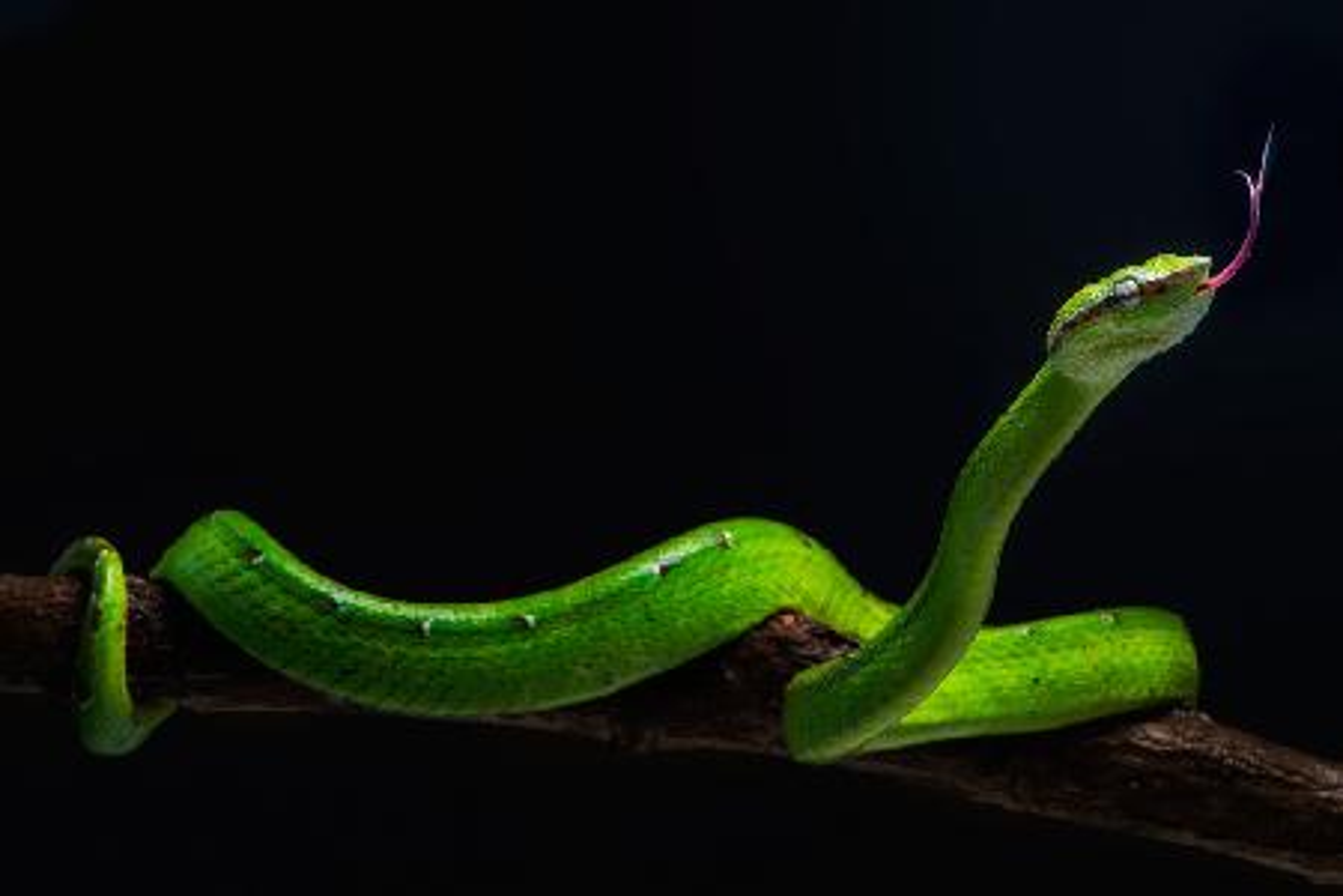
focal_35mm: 105
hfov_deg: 19.5
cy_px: 448
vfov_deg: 13.0
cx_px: 672
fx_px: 3917
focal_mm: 105
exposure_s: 1/125
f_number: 22
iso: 400
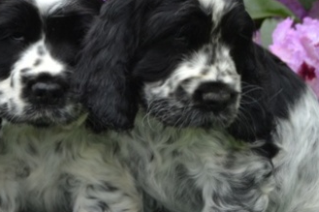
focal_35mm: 153
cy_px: 90
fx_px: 1355
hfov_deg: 13.2
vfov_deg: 9.0
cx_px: -5
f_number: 5
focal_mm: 42
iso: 400
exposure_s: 1/100
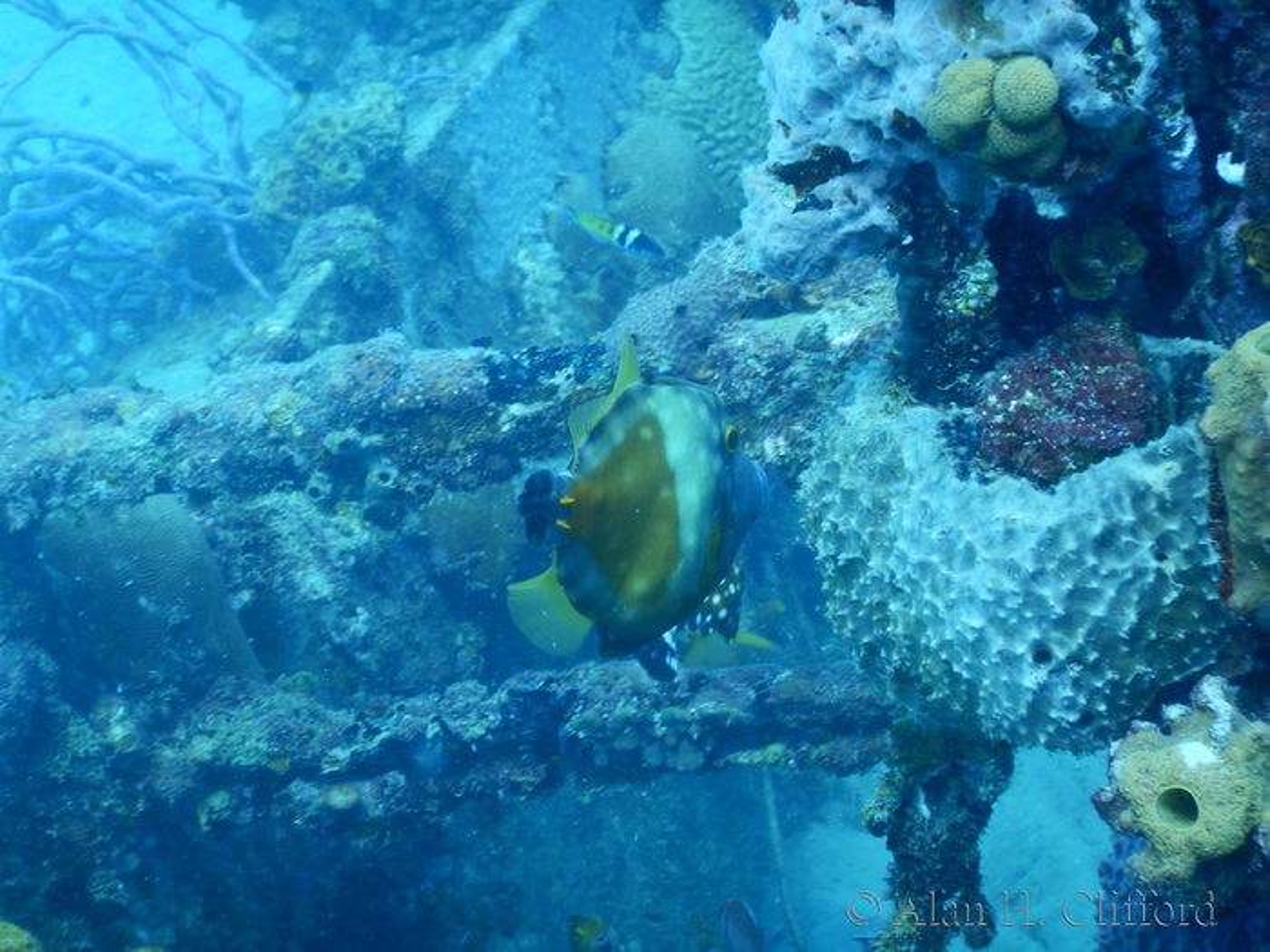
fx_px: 2458
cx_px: 635
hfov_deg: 29.0
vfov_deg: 21.9
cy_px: 476
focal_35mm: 67
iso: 125
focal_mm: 12
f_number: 4.5
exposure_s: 1/60
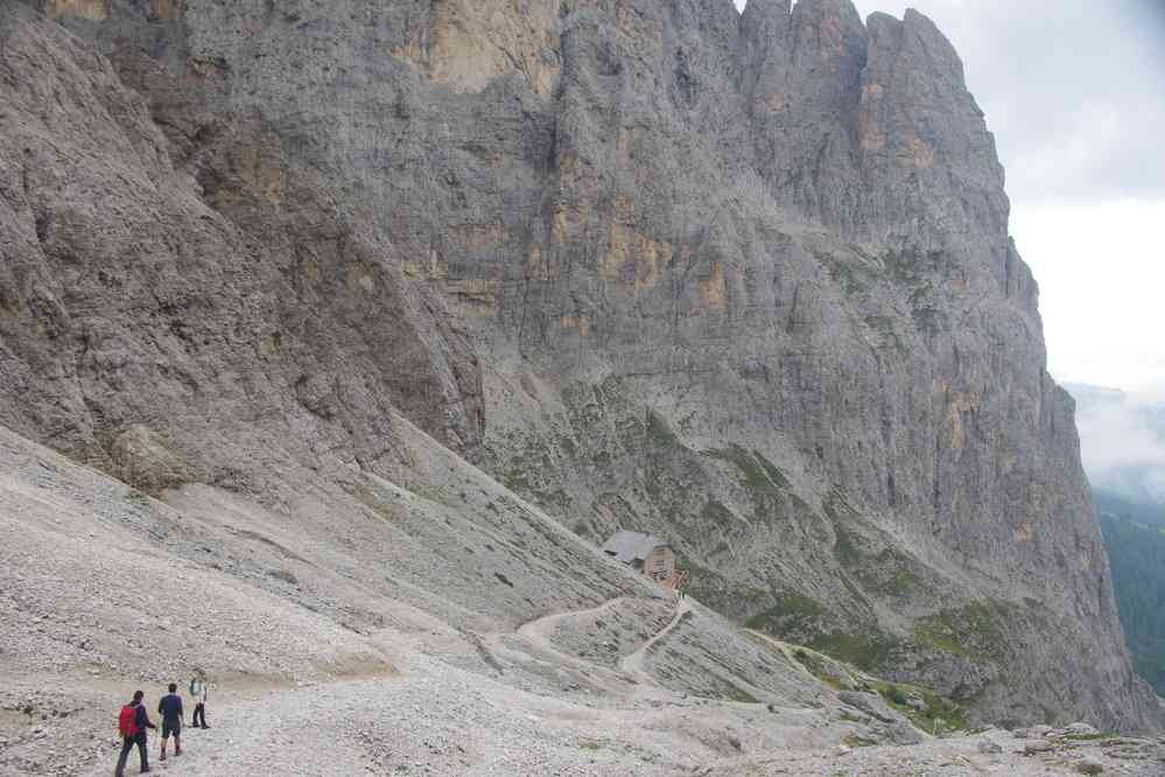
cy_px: 388
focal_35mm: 35
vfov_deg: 38.2
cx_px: 582
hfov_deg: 54.9
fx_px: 1121
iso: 200
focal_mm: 23.1
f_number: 7.1
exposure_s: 1/50
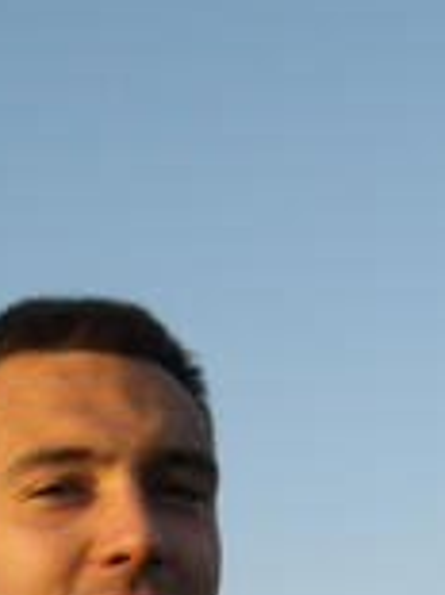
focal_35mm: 118
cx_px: 146
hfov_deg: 12.5
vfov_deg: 16.0
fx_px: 2025
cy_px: 718
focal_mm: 6.3
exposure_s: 1/200
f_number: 4.4
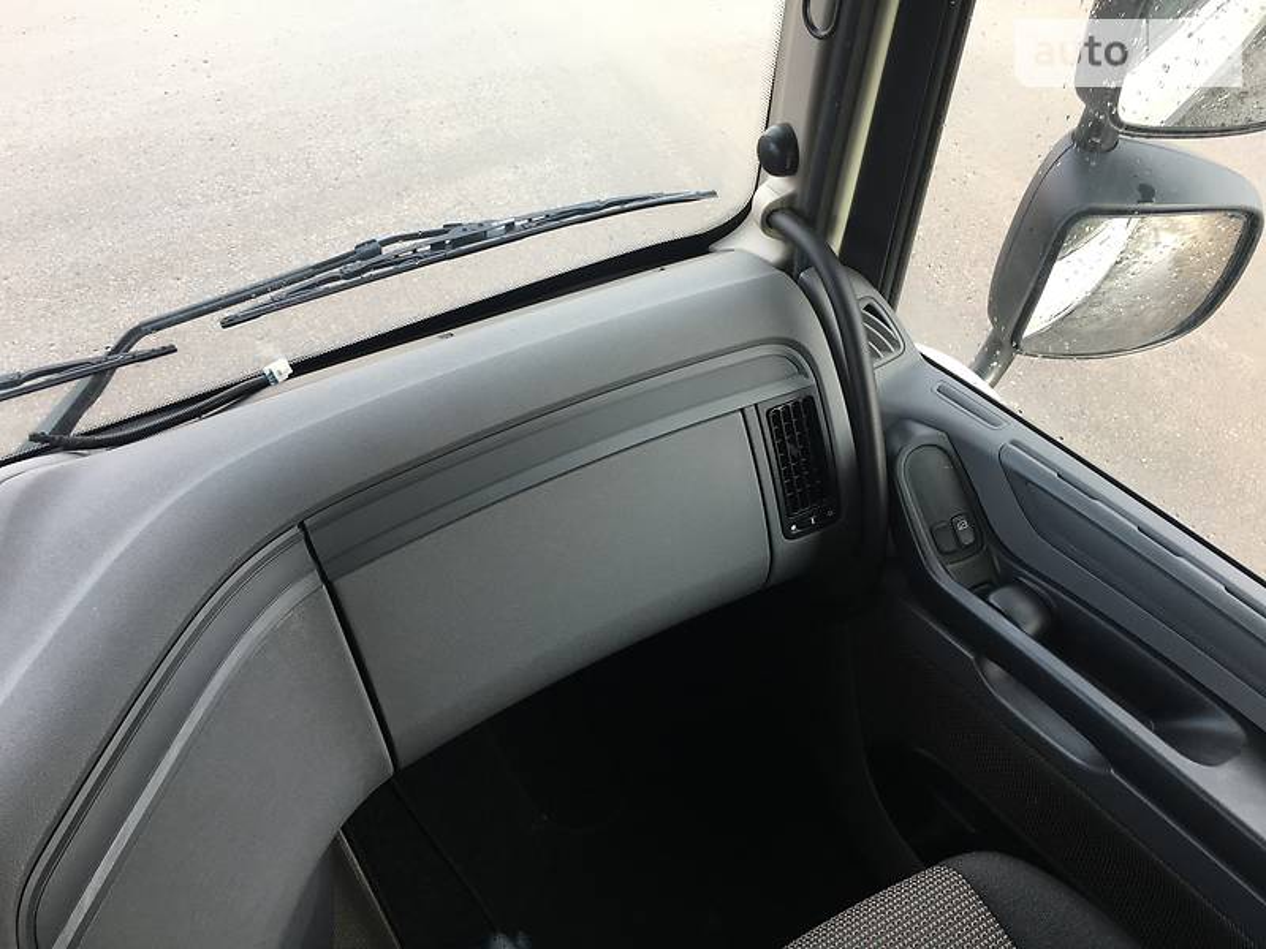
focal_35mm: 29
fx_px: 1061
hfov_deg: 61.7
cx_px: 633
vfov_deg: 48.2
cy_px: 474
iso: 25
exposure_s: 1/50
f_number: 2.2
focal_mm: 4.2
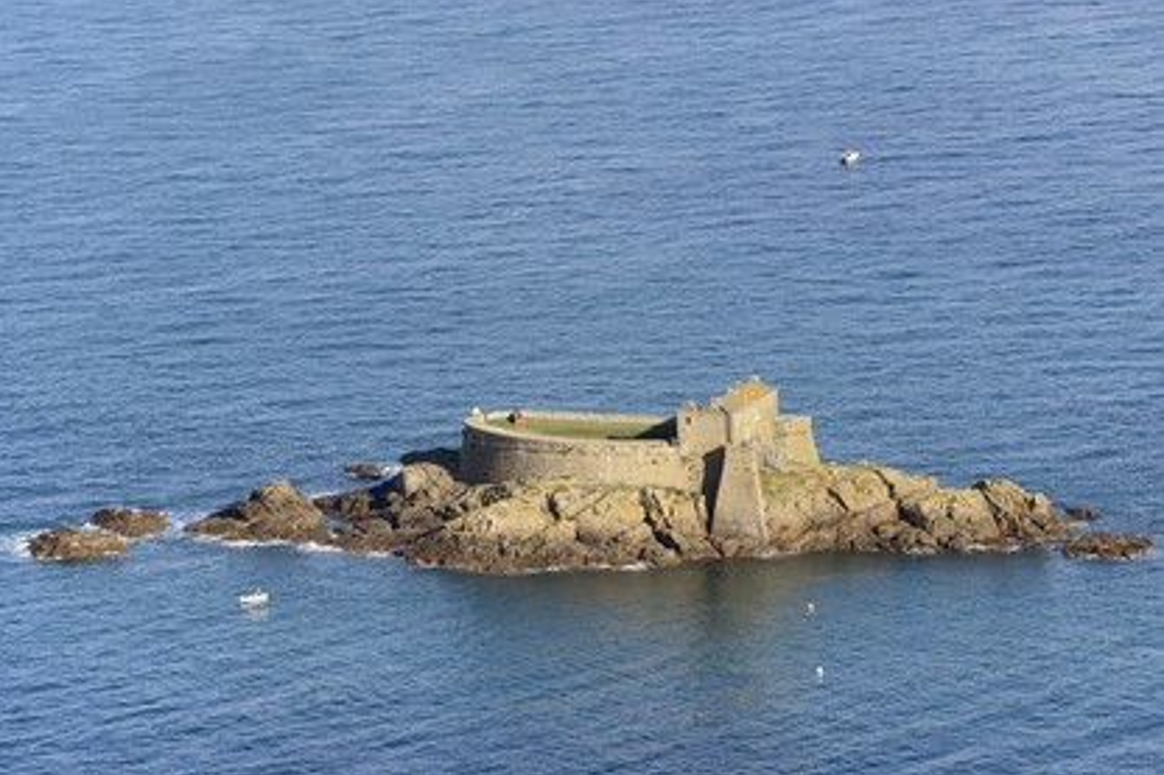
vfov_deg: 6.8
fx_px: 6528
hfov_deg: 10.2
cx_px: 579
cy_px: 386
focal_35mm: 202
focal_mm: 200
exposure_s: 1/1000
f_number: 8
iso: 400
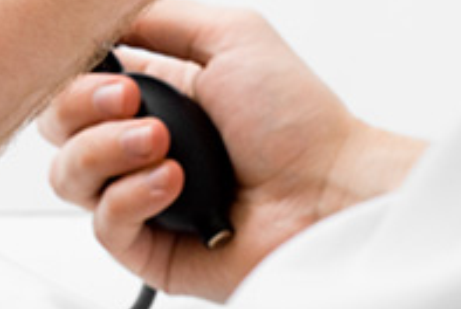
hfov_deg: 8.9
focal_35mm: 228
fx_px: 2924
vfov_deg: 6.0
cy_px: 21
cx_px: -28
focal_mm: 50
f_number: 8
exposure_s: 1/125
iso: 160
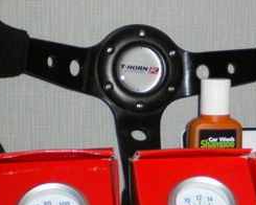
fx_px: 735
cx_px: 267
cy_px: 99
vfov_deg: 15.9
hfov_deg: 19.1
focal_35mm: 97
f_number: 3.1
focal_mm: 6.3
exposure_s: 1/50
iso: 400
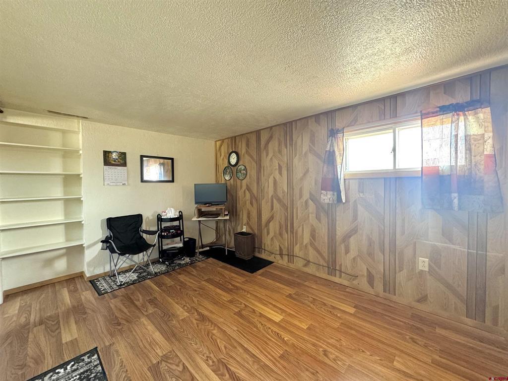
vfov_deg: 85.7
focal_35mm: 14
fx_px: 205
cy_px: 190
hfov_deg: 102.1
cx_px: 254
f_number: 2.2
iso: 400
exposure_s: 1/60
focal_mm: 2.22
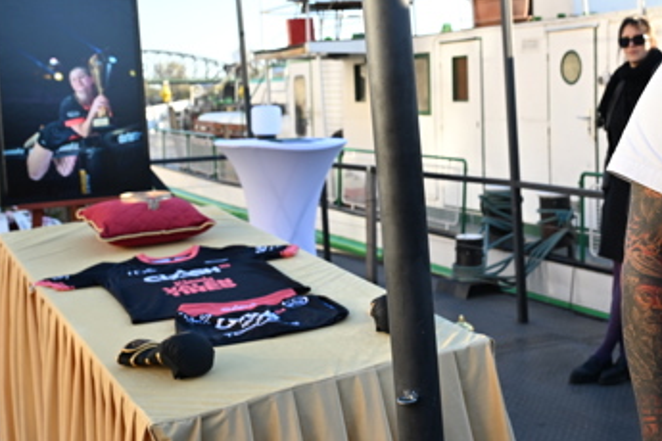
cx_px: 495
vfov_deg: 25.0
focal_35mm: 54
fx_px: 993
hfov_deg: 36.0
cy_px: 161
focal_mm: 27
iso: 500
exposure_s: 1/500
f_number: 5
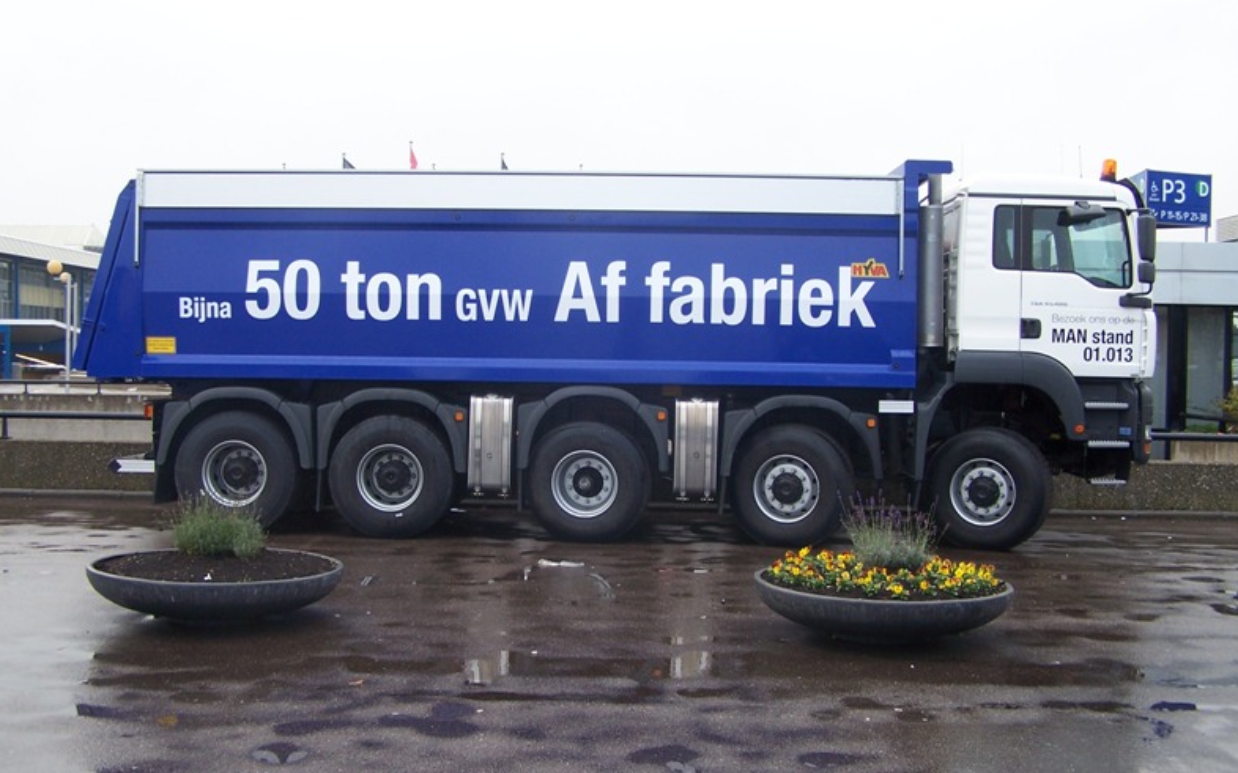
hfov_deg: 48.2
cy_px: 389
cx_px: 610
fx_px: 1383
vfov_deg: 31.2
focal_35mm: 41
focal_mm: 6.3
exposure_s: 1/80
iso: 80
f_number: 2.8
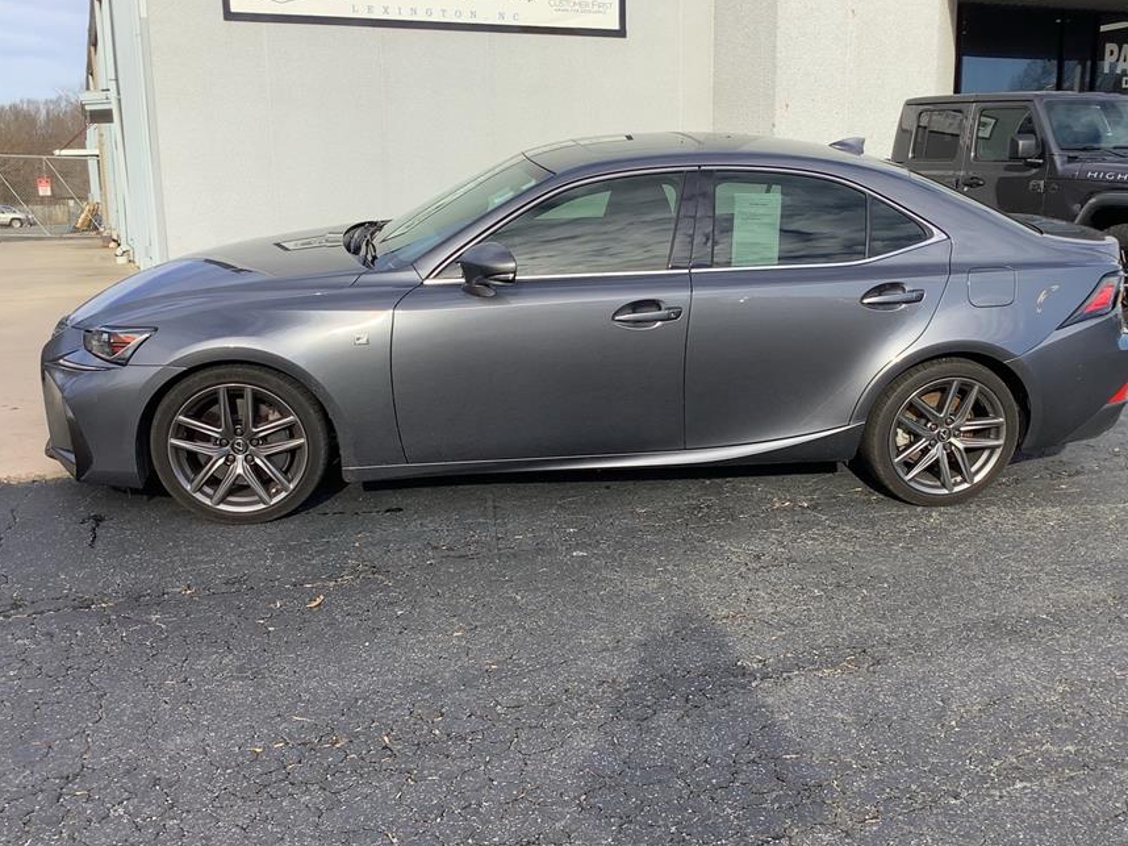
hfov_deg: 50.1
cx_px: 602
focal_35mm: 37
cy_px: 446
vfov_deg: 38.6
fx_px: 1205
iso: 25
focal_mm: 3.3
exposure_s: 1/574
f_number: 2.4
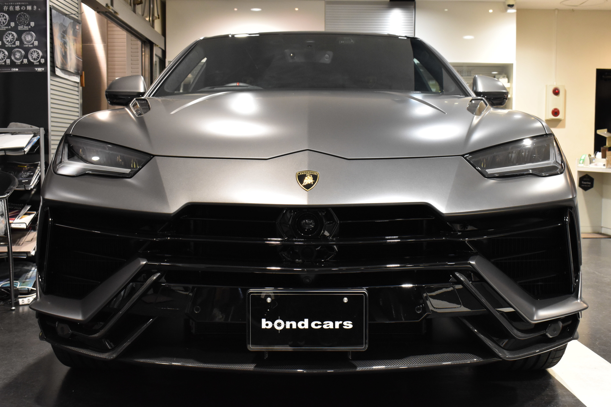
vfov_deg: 30.9
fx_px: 738
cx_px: 306
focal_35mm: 44
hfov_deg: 45.0
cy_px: 204
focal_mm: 29
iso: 2000
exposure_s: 1/50
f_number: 8
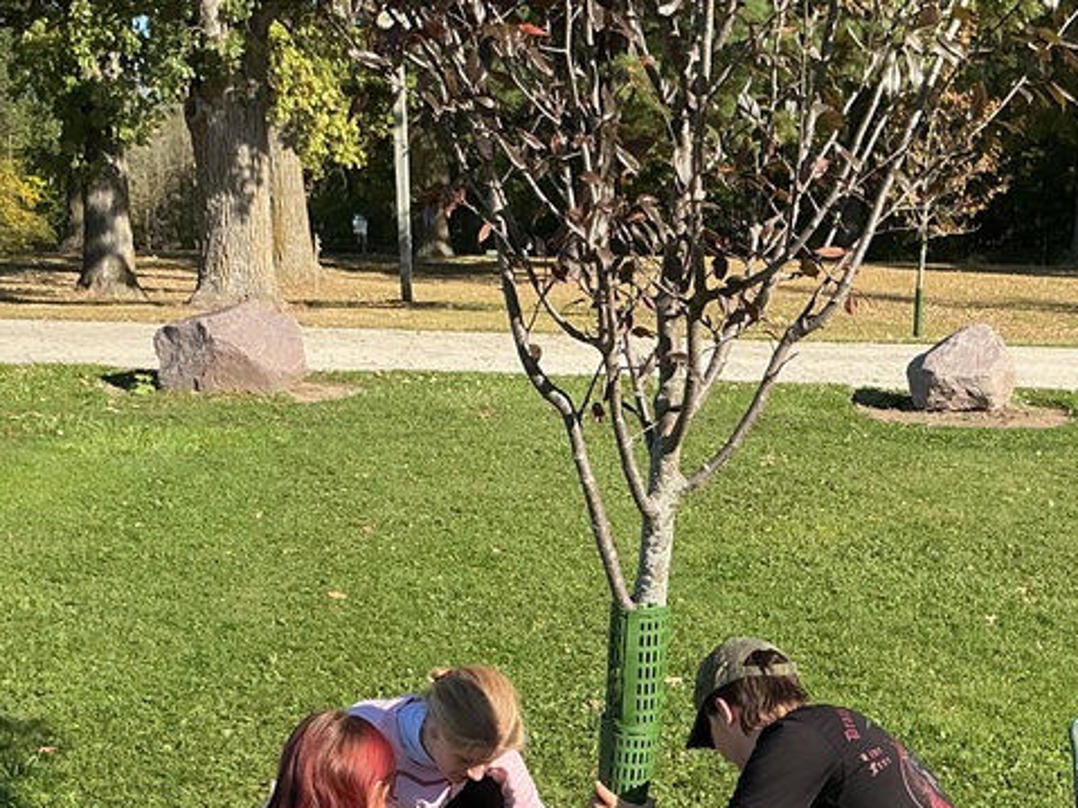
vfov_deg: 23.2
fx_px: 1930
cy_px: 684
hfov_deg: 30.8
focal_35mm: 62
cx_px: 785
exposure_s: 1/944
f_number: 1.8
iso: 25
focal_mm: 3
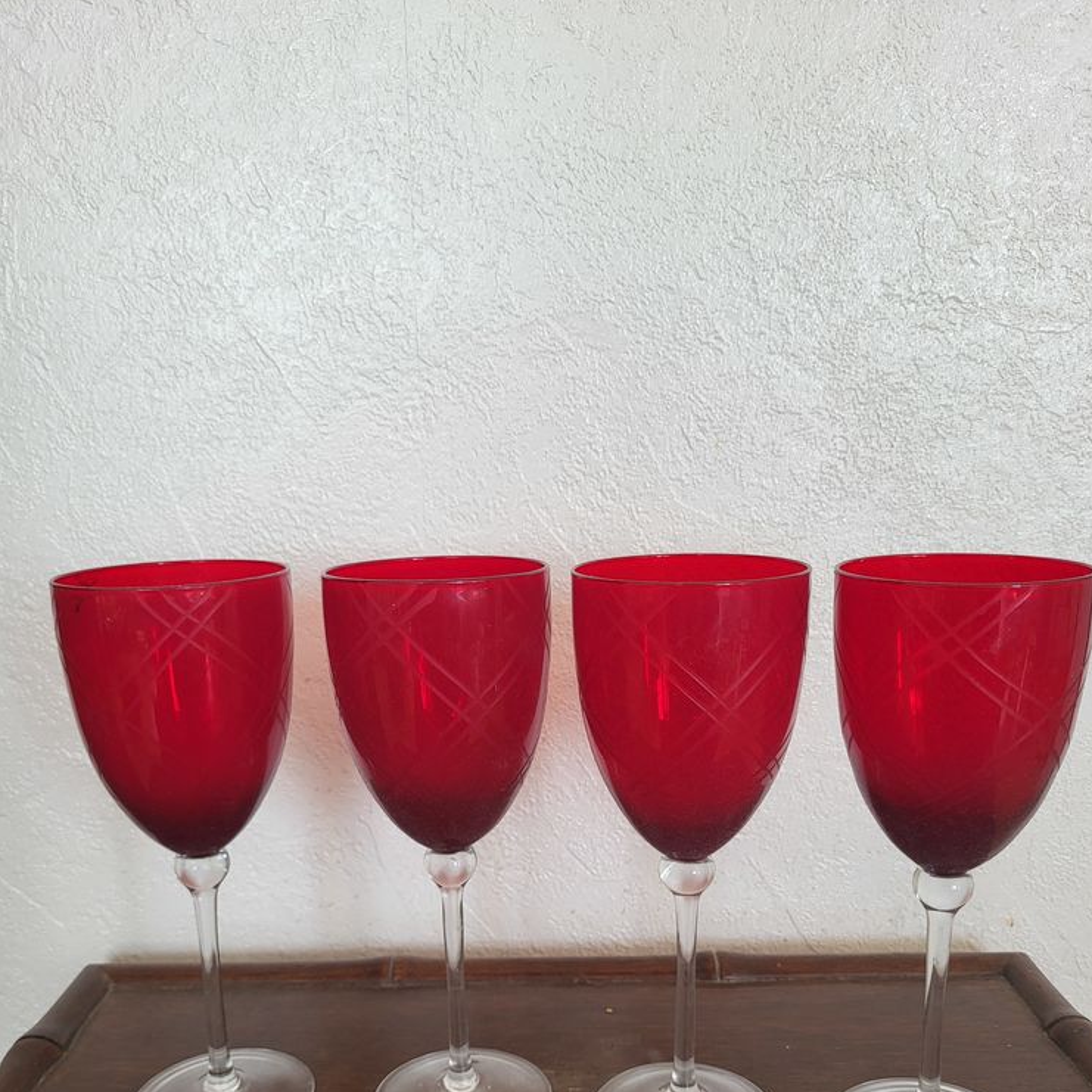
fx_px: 1106
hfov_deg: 52.5
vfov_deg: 51.6
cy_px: 727
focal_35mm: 31
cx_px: 551
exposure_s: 1/100
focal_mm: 5.4
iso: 80
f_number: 1.8
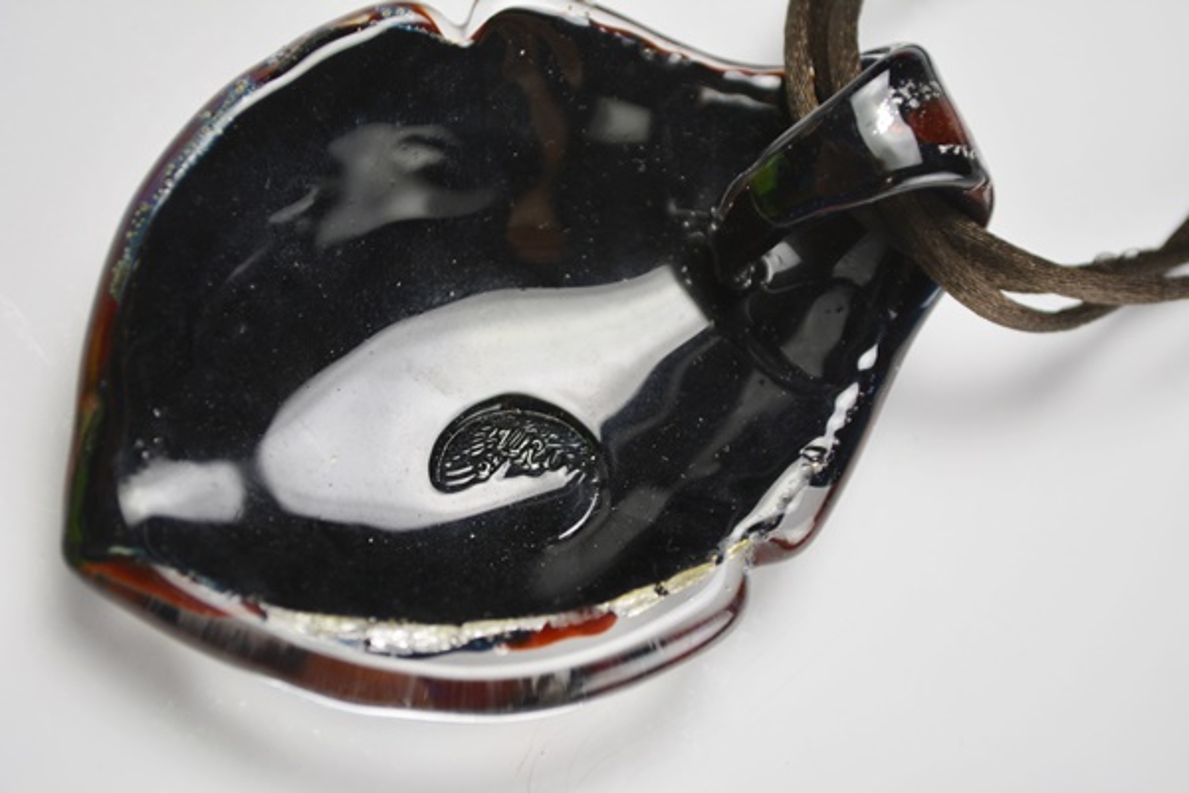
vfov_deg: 16.6
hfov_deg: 24.6
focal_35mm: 82
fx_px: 2725
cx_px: 594
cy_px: 396
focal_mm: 55
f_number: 5.6
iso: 200
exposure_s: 1/125
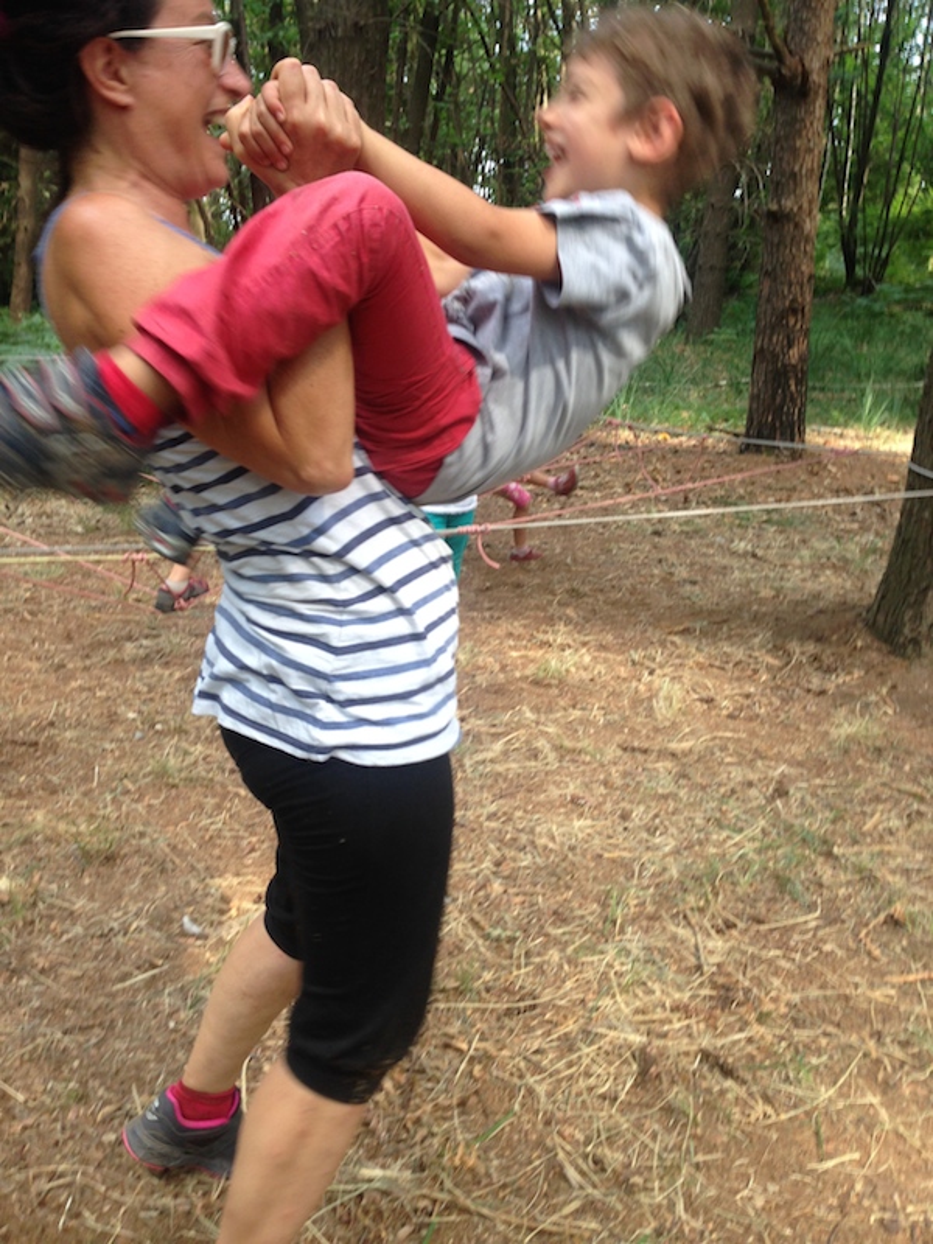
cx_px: 466
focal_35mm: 33
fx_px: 1186
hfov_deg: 42.9
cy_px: 622
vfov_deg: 55.4
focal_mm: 4.12
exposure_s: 1/40
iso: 50
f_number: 2.4
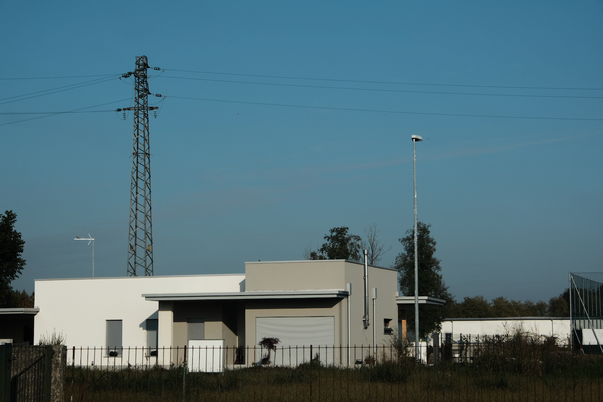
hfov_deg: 24.5
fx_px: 1390
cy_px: 201
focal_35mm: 83
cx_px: 302
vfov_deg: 16.5
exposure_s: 1/220
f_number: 11
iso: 160
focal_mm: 55
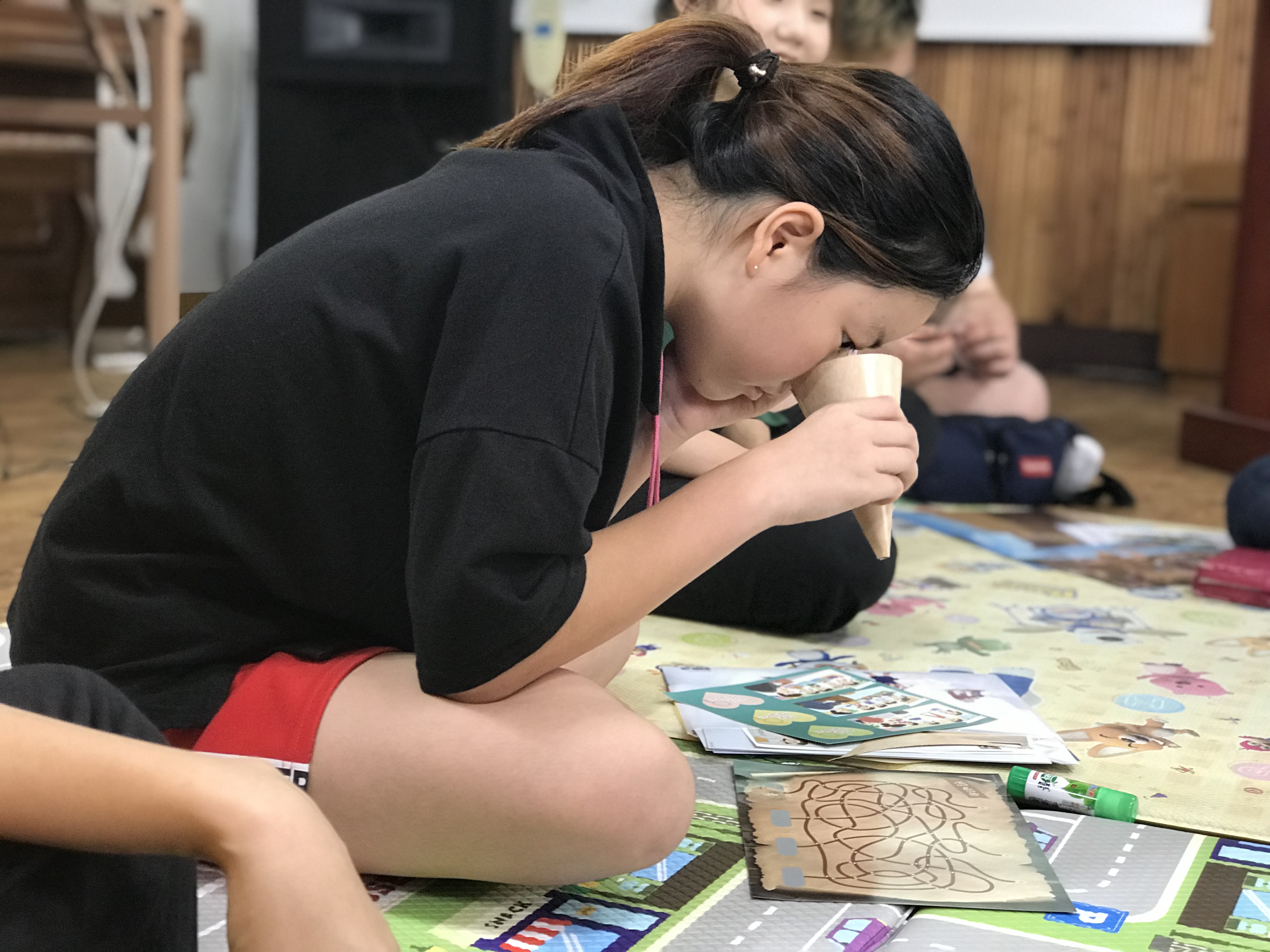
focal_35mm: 57
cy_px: 476
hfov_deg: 33.8
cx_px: 635
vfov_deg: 25.7
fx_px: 2091
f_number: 2.8
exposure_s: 1/60
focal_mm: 6.6
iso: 320
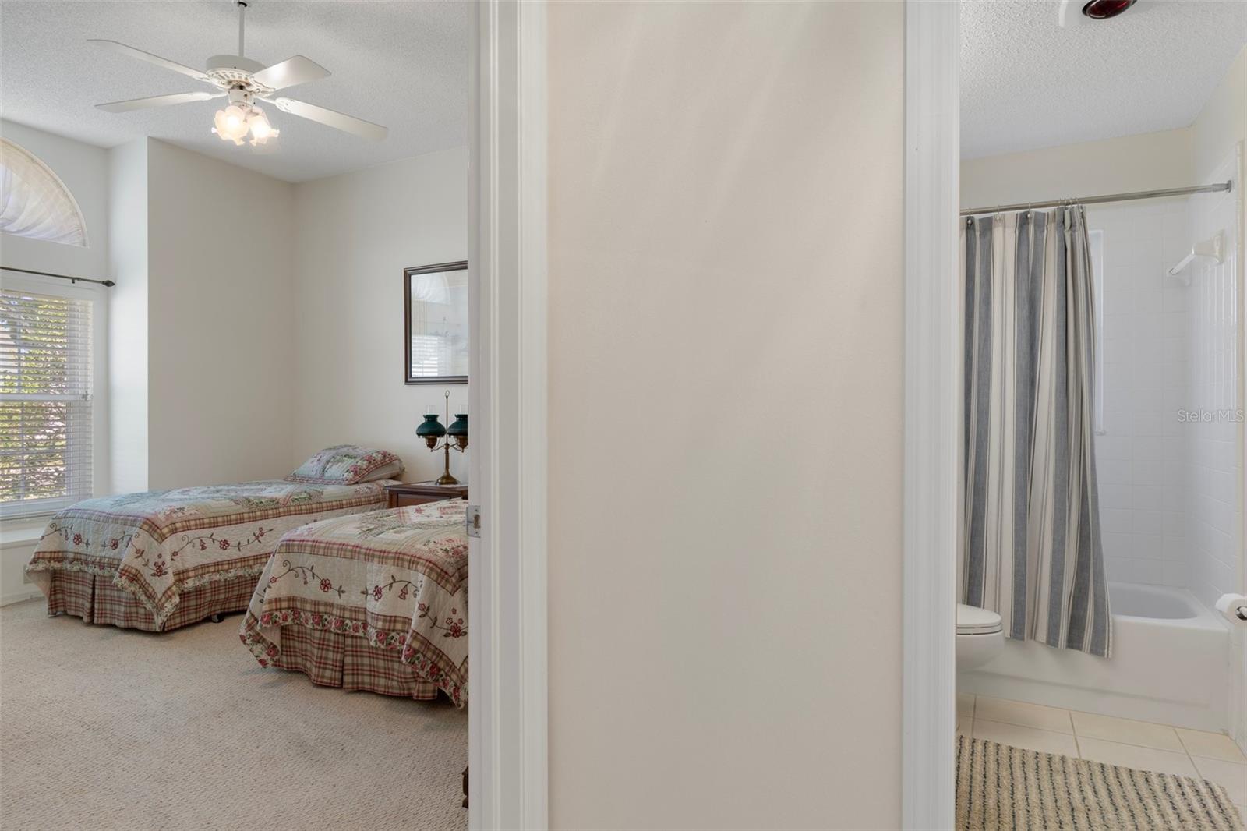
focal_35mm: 21
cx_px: 624
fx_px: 727
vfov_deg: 59.5
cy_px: 416
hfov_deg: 81.2
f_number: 8
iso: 250
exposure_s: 1/1.43
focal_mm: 14
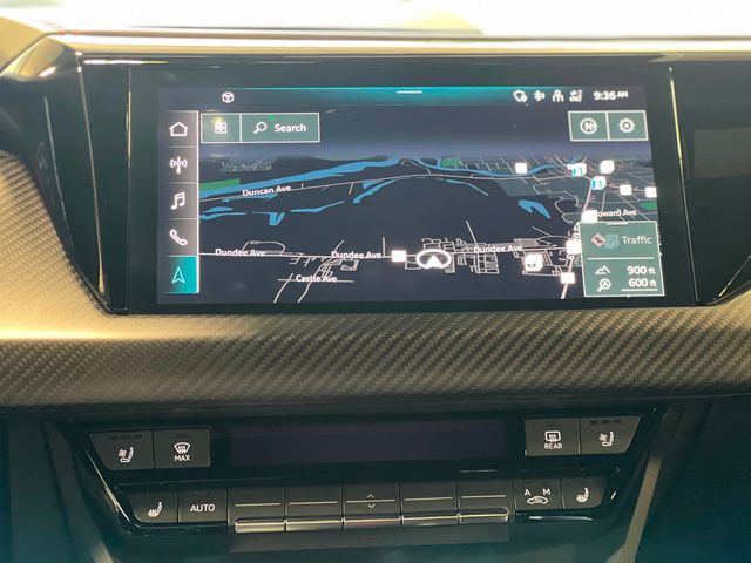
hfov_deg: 25.3
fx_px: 1671
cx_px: 376
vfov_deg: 19.1
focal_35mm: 77
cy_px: 282
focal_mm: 9
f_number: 2.8
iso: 500
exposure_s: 1/15
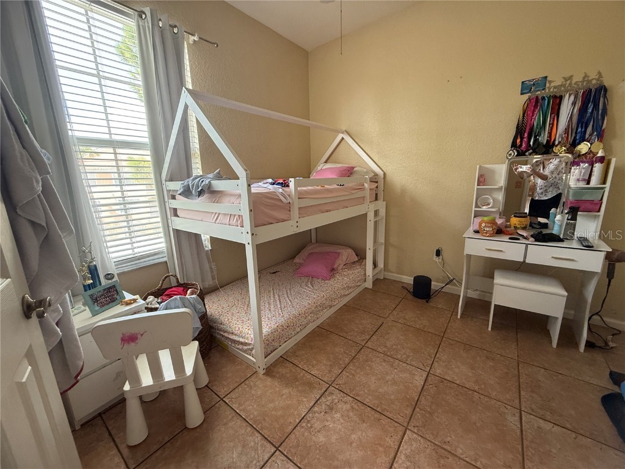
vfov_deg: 85.7
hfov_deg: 102.1
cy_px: 234
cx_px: 312
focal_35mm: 14
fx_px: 253
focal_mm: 2.22
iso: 320
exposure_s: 1/99
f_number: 2.2
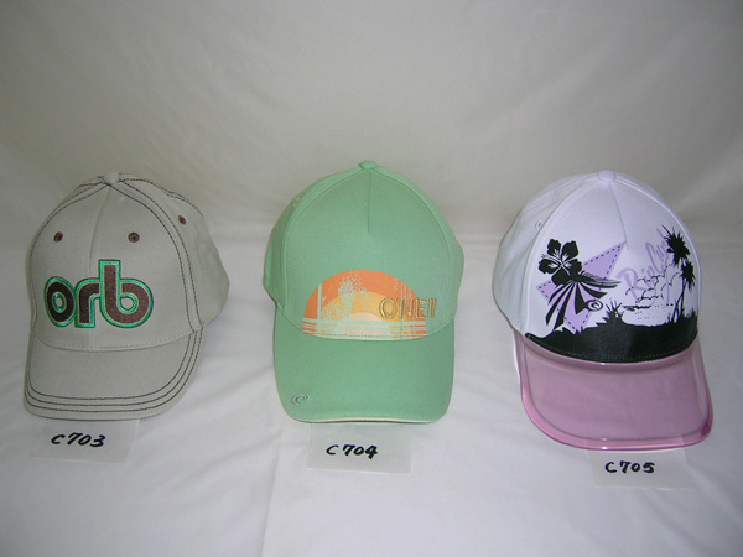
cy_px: 278
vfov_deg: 40.7
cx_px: 372
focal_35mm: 35
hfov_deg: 52.6
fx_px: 751
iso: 50
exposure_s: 1/60.1
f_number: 2.8
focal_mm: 5.4
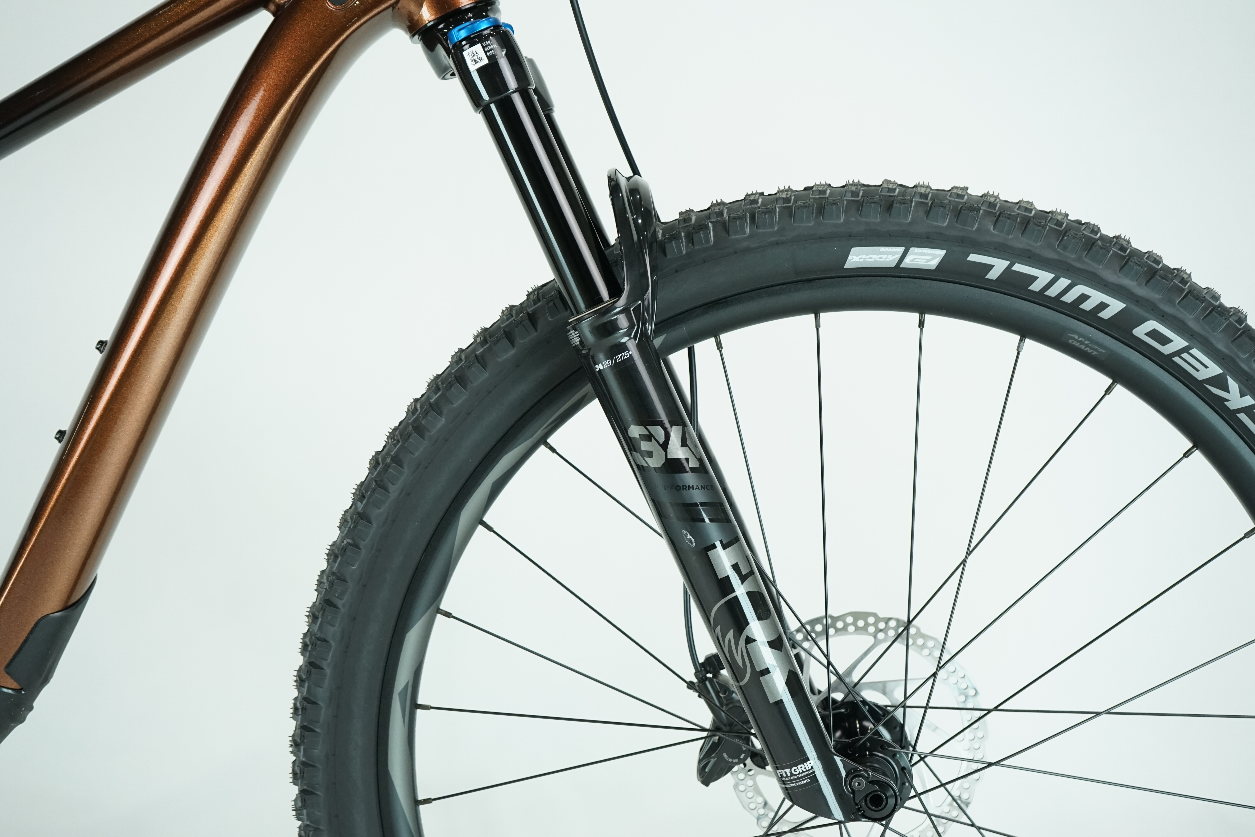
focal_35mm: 44
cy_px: 418
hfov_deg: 44.5
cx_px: 628
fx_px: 1534
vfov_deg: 30.5
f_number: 5.6
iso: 1600
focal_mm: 44
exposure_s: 1/200
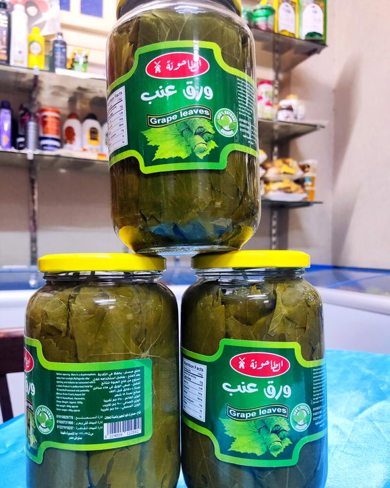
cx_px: 200
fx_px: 390
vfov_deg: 64.0
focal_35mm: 27
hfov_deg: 53.2
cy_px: 263
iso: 518
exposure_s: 1/50
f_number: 1.79
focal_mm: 4.71
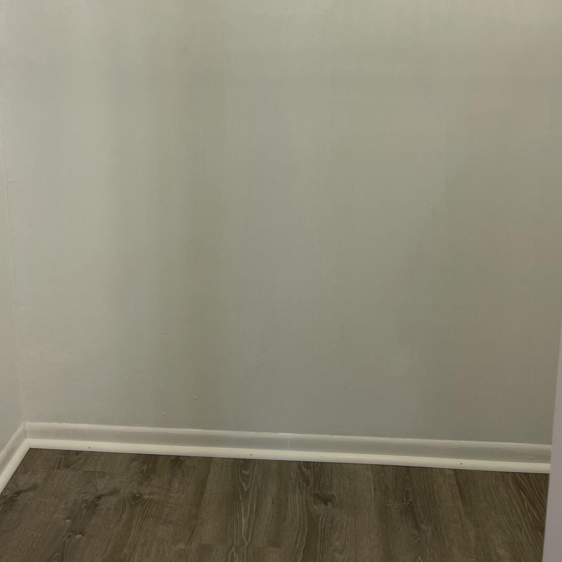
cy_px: 169
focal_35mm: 43
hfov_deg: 39.1
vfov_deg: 38.5
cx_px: 254
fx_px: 790
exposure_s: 1/60
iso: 64
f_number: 1.6
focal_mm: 5.1
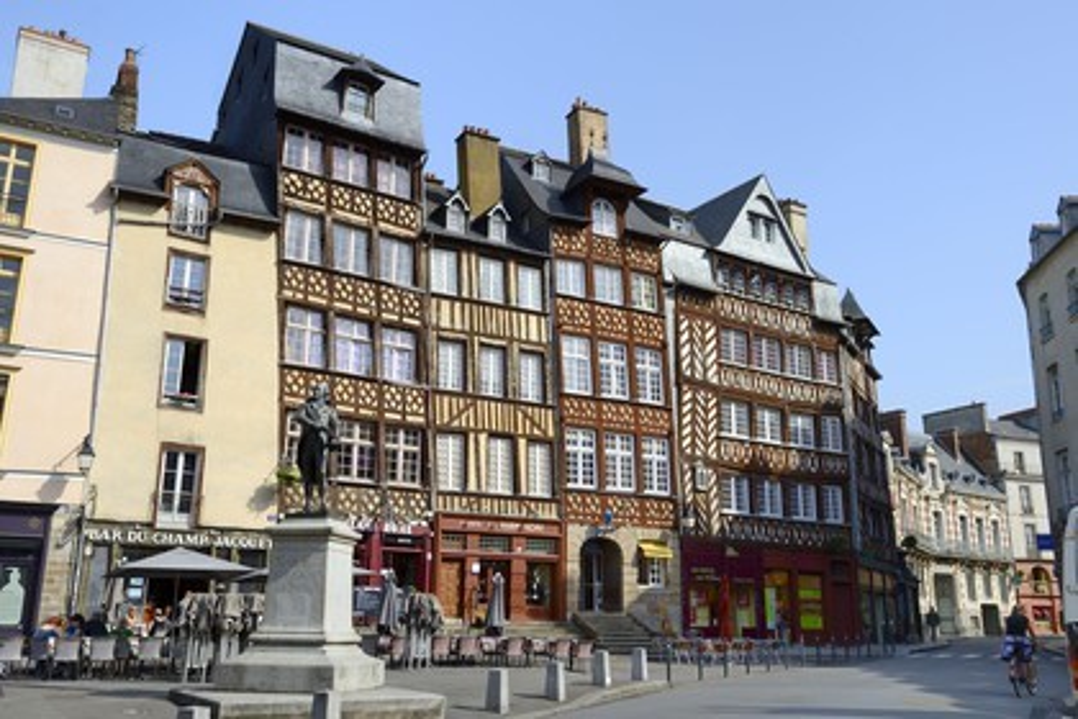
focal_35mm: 32
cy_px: 360
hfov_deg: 58.7
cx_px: 539
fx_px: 958
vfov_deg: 41.1
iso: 200
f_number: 11
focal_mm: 32
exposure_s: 1/250
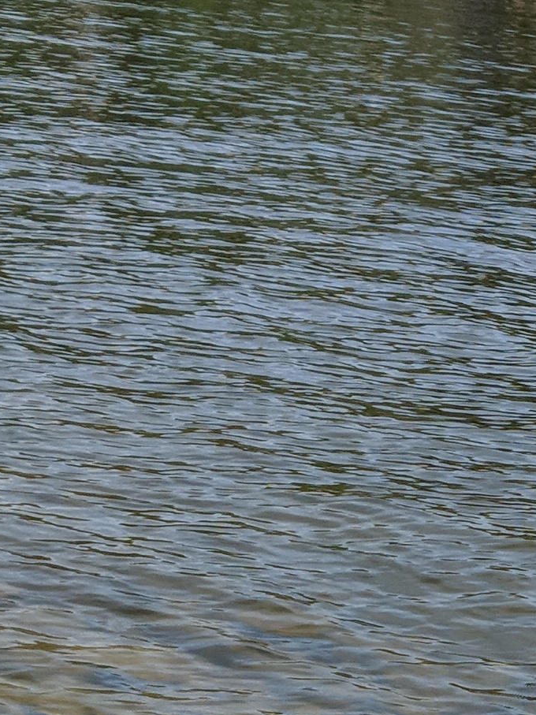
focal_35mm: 120
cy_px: 832
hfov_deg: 12.2
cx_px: 569
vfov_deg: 15.9
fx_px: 2478
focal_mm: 4.44
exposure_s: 1/3597
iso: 51
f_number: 1.8
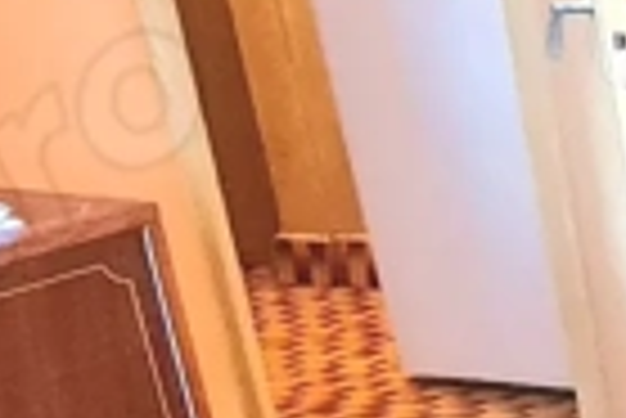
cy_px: 467
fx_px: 1688
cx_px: 1297
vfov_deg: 13.8
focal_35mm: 97
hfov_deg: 15.9
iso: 640
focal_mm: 2.2
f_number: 2.2
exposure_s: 1/33
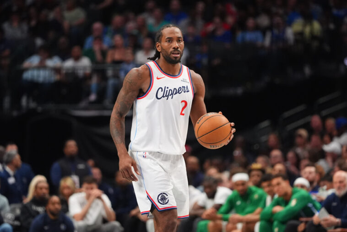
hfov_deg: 6.9
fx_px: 2894
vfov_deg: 4.6
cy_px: 116
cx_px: 174
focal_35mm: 300
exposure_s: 1/2000
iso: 4000
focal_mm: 200
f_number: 2.8
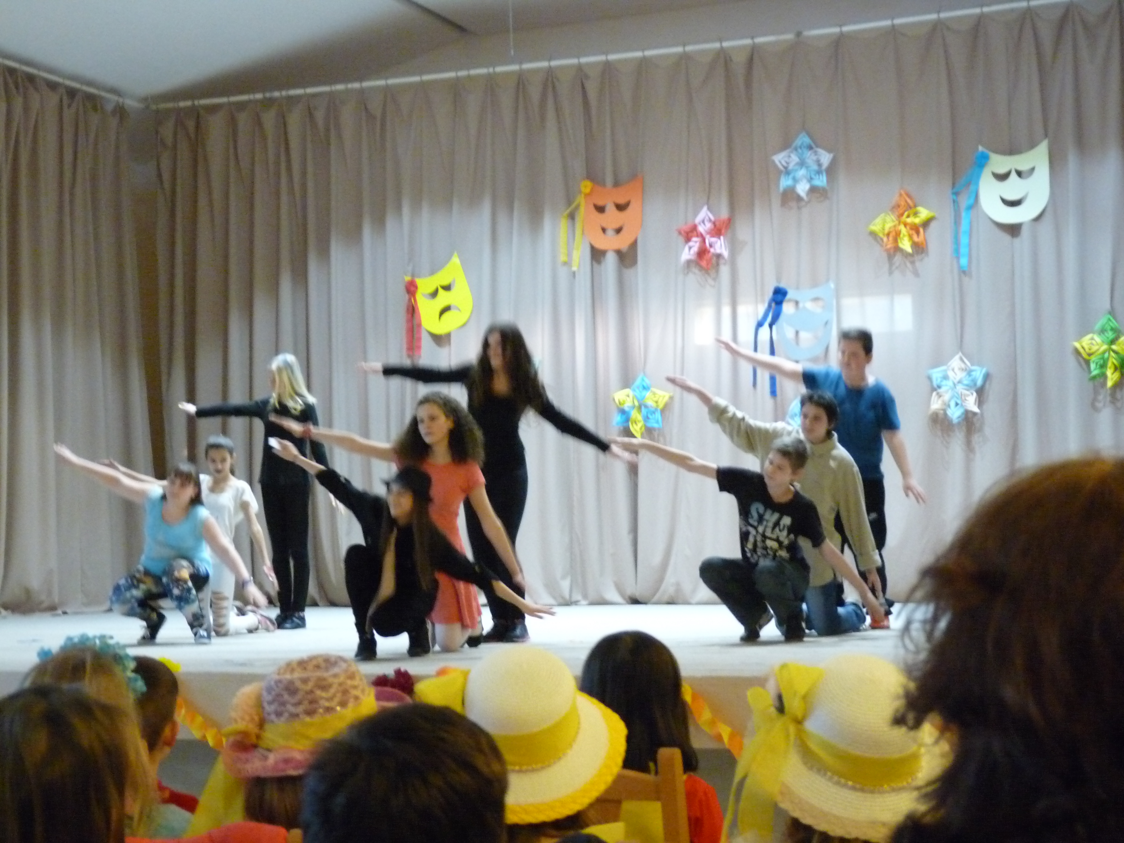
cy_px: 422
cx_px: 562
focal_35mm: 63
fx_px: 2046
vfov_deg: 23.3
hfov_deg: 30.7
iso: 800
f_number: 3.4
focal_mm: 11.1
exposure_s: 1/20
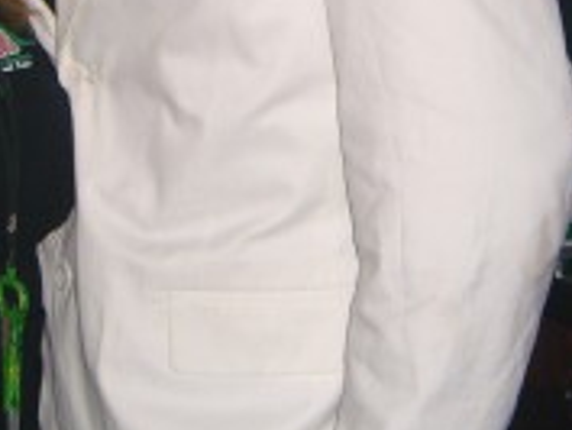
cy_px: -197
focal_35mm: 129
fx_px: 2133
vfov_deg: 11.1
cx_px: 346
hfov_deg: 15.3
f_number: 2.8
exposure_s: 1/60
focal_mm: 7.9
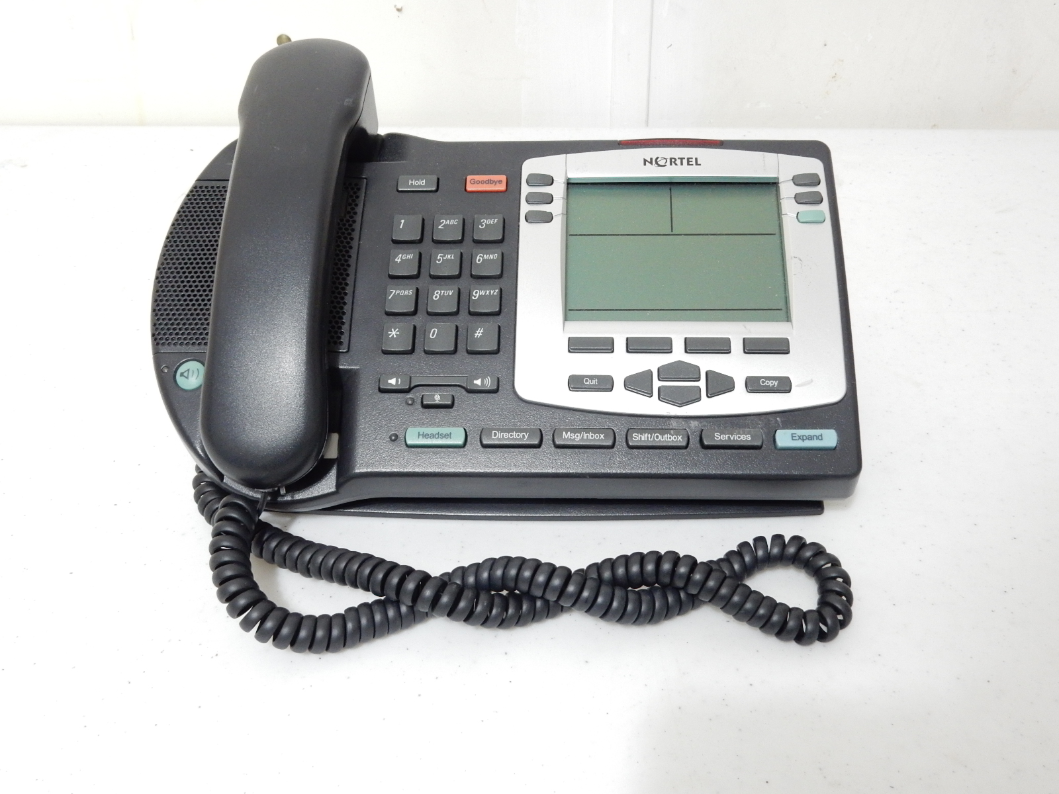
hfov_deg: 51.4
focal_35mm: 36
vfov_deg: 39.7
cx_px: 530
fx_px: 1101
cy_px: 397
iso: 450
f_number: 4
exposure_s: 1/8
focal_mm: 6.4
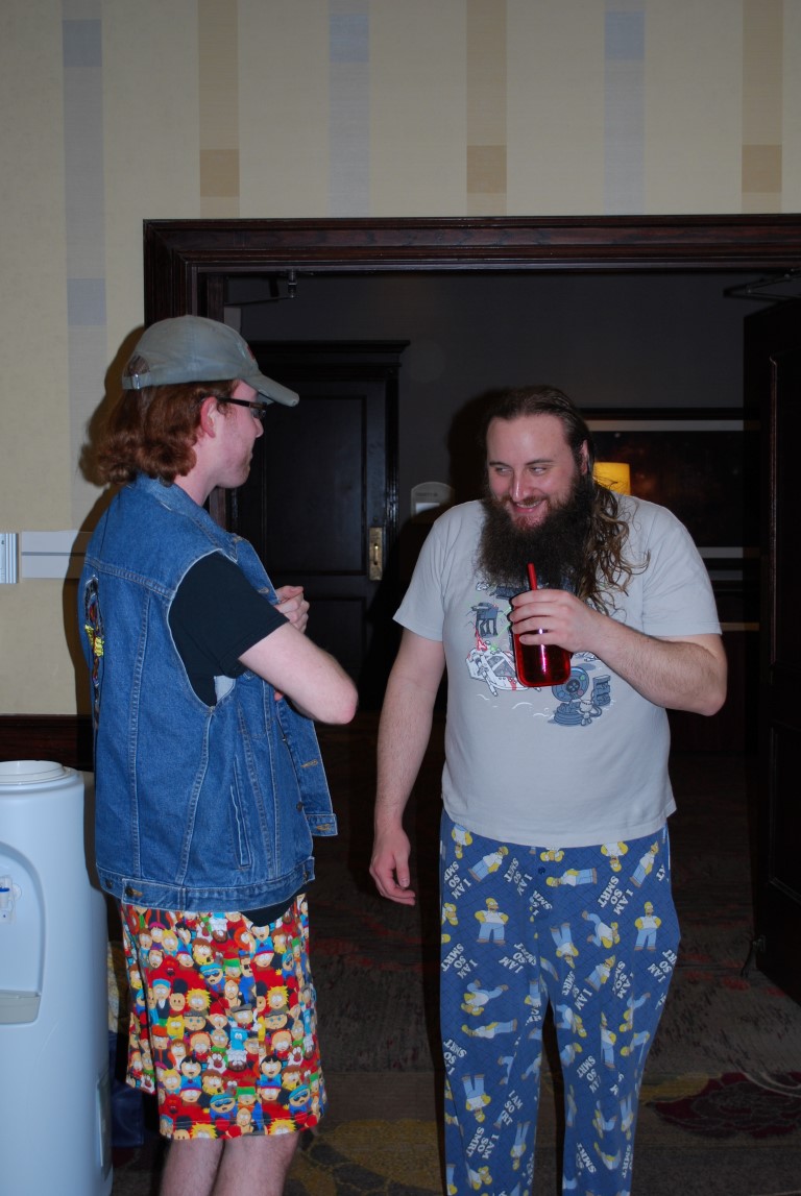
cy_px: 598
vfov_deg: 43.6
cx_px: 400
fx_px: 1497
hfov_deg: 30.0
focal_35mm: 45
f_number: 4.8
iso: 200
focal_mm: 30
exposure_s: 1/60
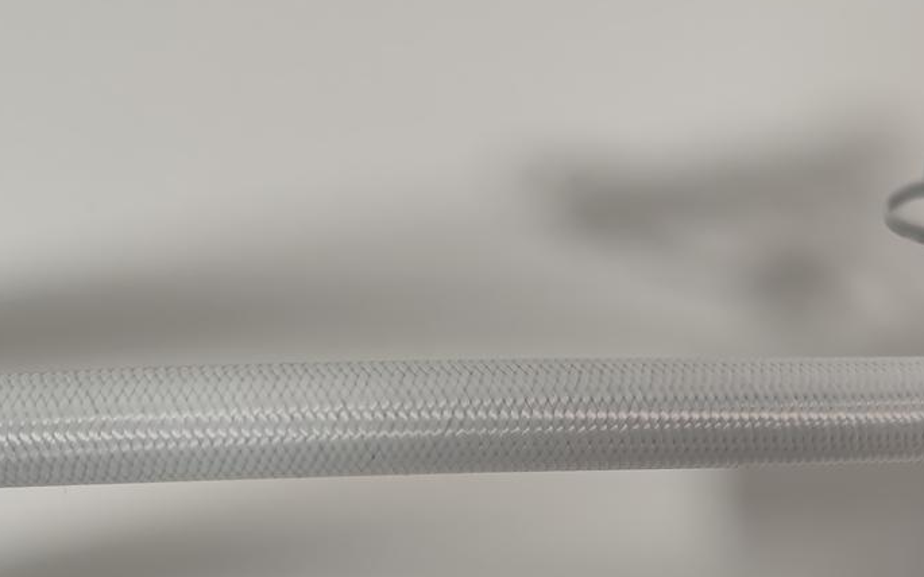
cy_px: 551
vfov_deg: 21.7
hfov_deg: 34.9
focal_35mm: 58
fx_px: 1460
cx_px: 347
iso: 59
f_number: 1.85
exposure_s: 1/100
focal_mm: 6.78
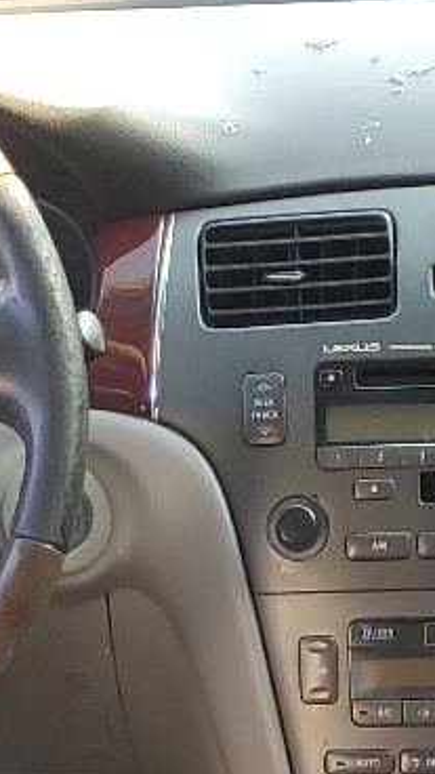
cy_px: 1199
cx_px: 452
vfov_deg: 15.9
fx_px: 2522
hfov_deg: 9.8
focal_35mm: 123
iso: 72
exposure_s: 1/120
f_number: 1.5
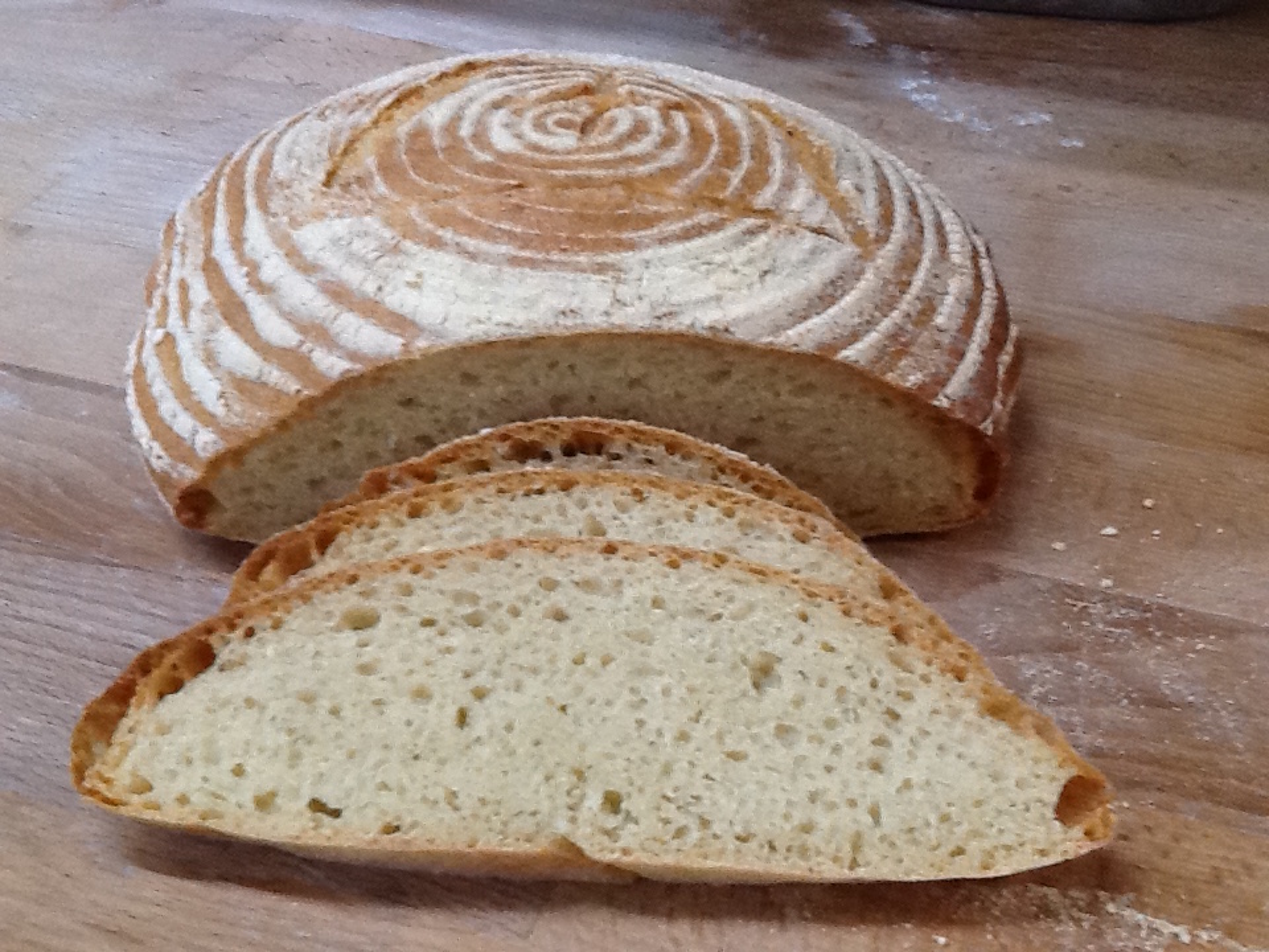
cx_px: 634
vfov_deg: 32.9
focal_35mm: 44
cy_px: 476
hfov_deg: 42.9
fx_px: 1613
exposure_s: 1/30
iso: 125
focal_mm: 2.03
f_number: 2.4
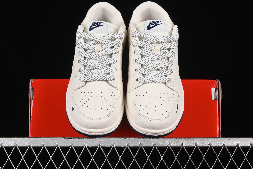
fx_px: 527
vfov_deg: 18.2
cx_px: 126
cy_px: 84
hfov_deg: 27.0
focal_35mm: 75
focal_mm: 50
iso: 160
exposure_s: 1/100
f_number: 8
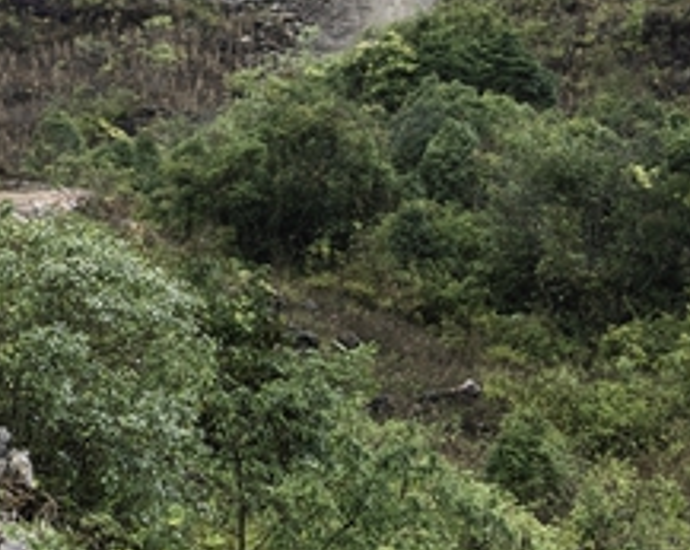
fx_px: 4548
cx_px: -184
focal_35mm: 223
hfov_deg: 8.6
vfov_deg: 6.9
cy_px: 118
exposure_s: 1/250
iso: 800
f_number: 4
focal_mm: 78
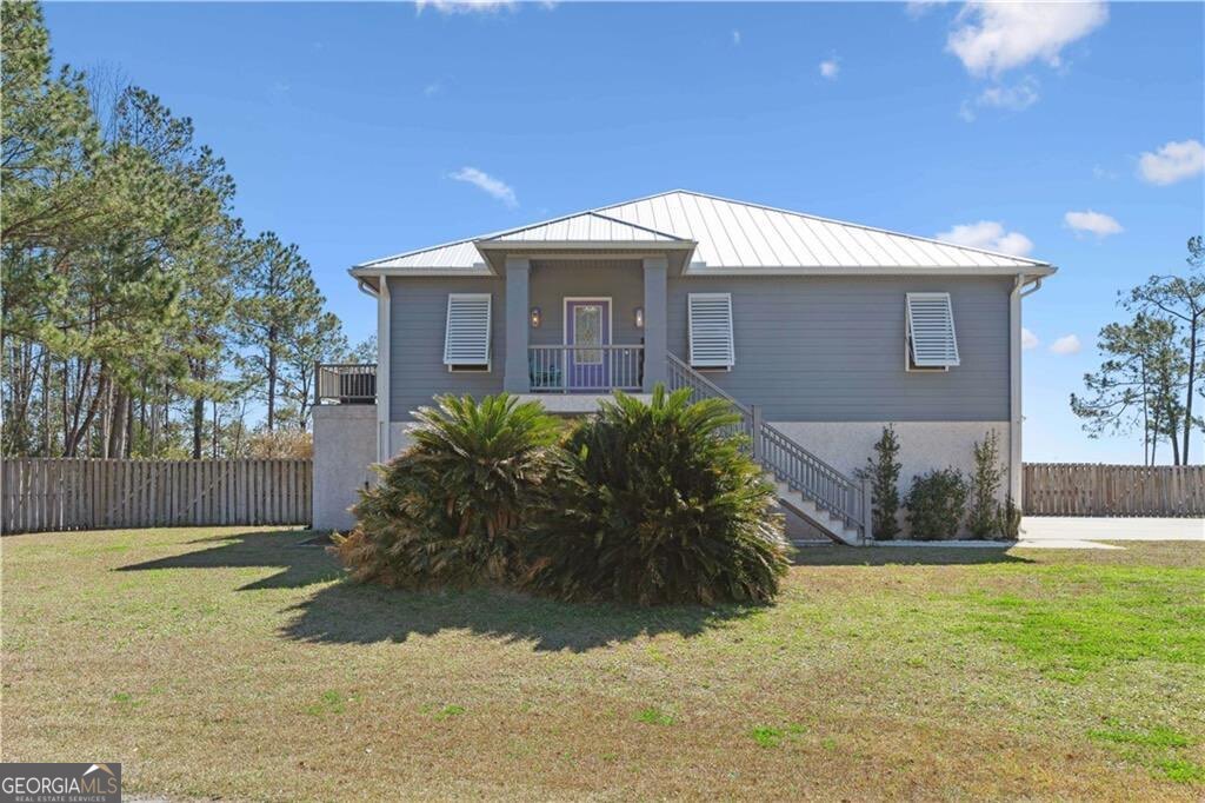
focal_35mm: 28
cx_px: 602
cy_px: 402
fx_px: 937
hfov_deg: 65.5
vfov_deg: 46.4
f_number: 8
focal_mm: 28
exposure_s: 1/500
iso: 200
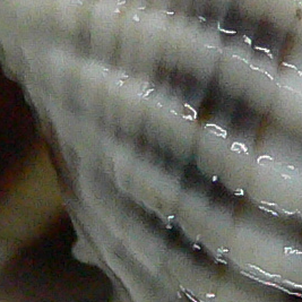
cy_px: 276
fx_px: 2310
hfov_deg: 7.5
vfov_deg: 7.5
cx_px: 124
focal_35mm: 234
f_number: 2.8
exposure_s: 1/60
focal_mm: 4.6
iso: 200
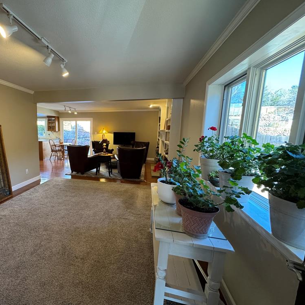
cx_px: 104
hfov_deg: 81.4
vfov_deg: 84.0
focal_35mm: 17
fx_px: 169
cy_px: 155
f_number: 2.2
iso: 320
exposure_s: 1/60
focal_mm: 2.22
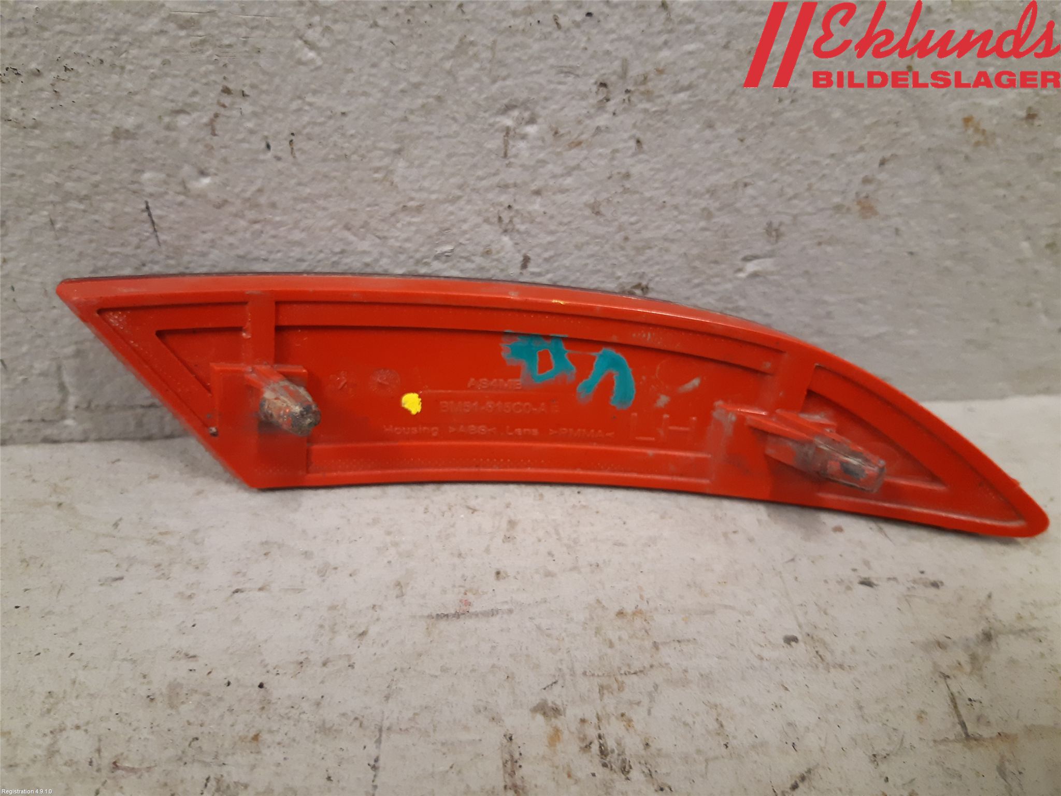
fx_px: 797
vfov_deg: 53.1
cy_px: 398
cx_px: 530
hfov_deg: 67.3
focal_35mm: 26
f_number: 1.7
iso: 250
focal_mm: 3.93
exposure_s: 1/50
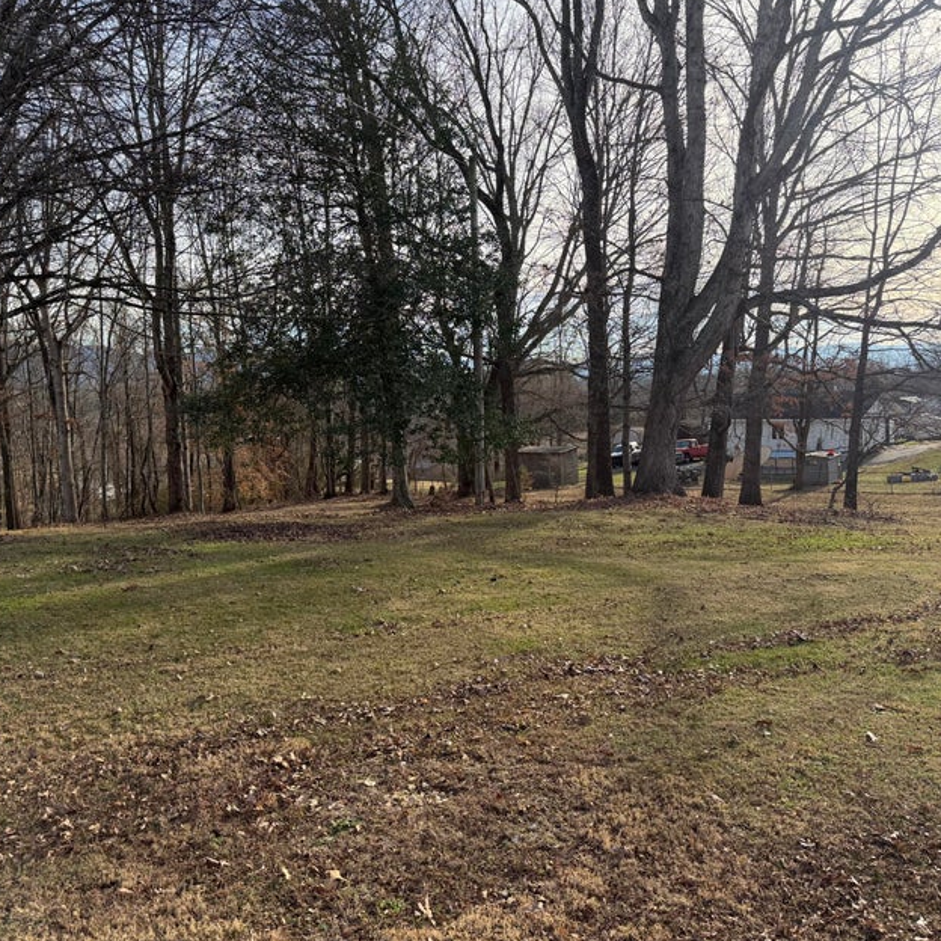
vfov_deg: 55.6
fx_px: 892
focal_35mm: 29
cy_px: 466
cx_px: 500
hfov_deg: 55.6
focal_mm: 6.76
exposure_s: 1/1770
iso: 100
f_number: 1.78
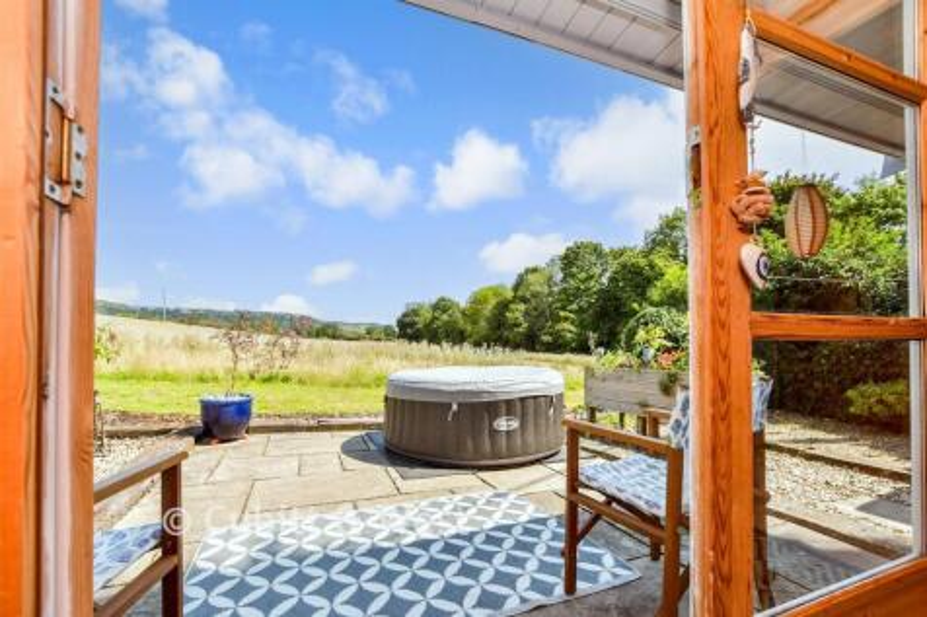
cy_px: 308
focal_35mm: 15
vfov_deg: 77.3
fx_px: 386
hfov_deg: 100.4
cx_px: 464
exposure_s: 1/250
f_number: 8
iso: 200
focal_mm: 10
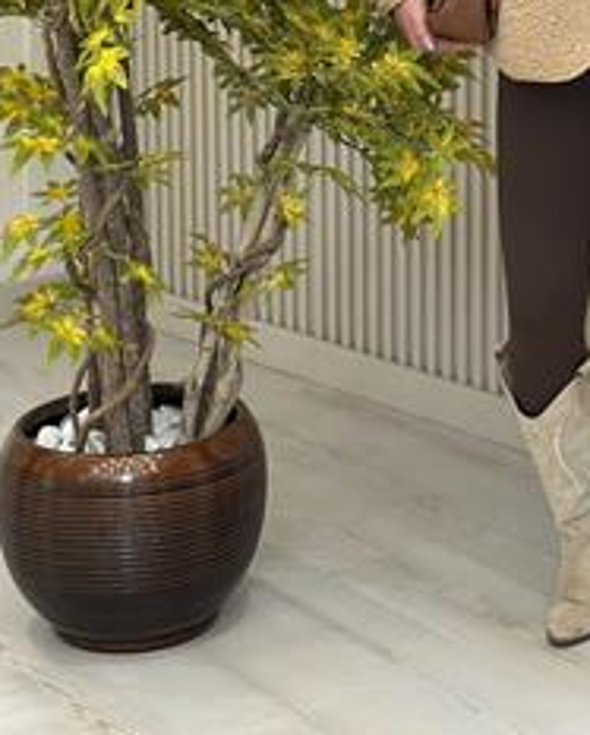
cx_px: 618
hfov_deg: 14.2
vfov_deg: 17.3
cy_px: -80
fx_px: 2331
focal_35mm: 107
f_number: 1.78
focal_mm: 6.86
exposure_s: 1/141
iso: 64
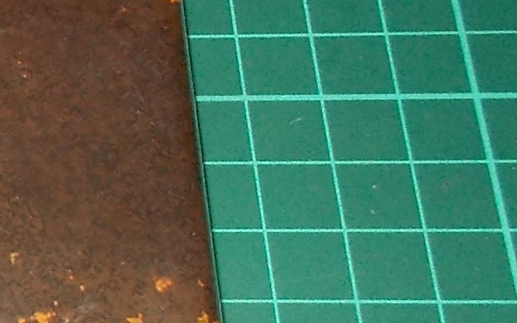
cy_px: 175
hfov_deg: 17.1
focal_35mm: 108
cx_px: -300
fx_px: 1521
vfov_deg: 12.1
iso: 200
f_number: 3.3
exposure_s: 1/30
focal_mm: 4.1
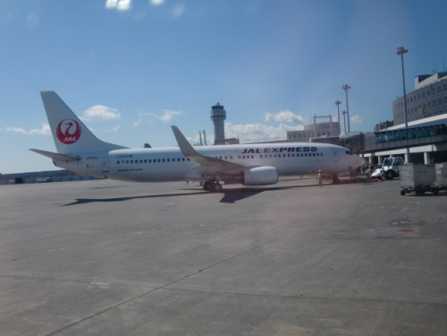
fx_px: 491
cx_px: 224
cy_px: 168
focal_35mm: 38
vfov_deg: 37.7
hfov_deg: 49.0
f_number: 3.9
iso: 64
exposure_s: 1/1000
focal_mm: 6.66
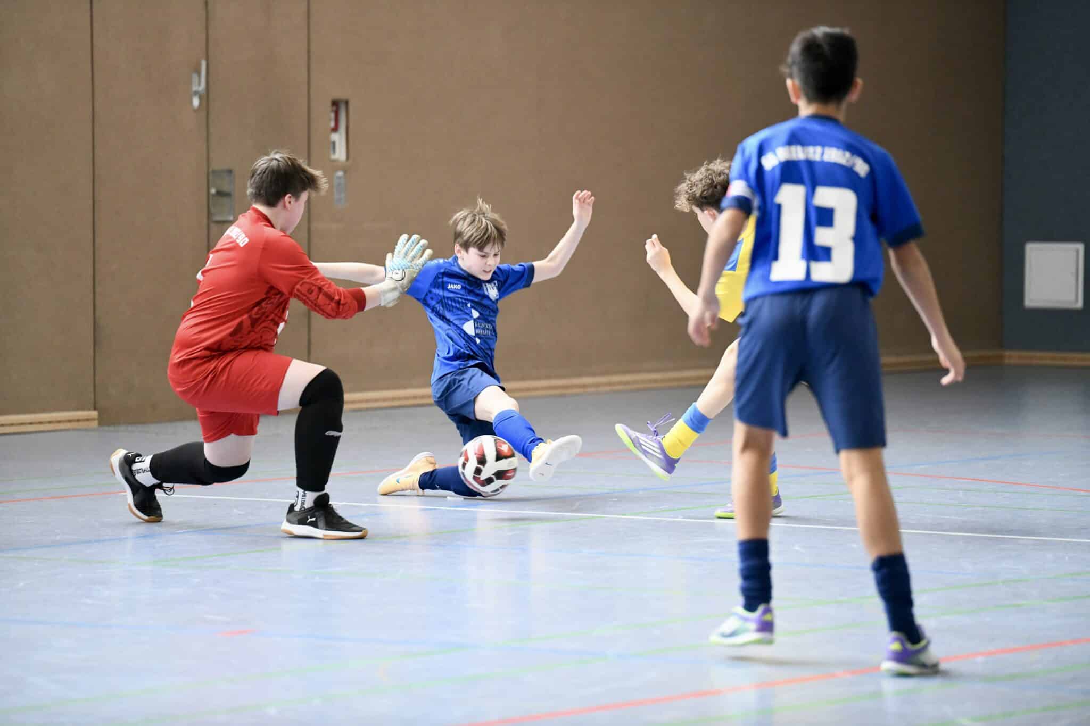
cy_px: 363
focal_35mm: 200
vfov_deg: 6.9
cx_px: 545
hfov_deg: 10.3
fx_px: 6055
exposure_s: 1/1250
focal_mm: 200
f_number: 2.8
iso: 5000
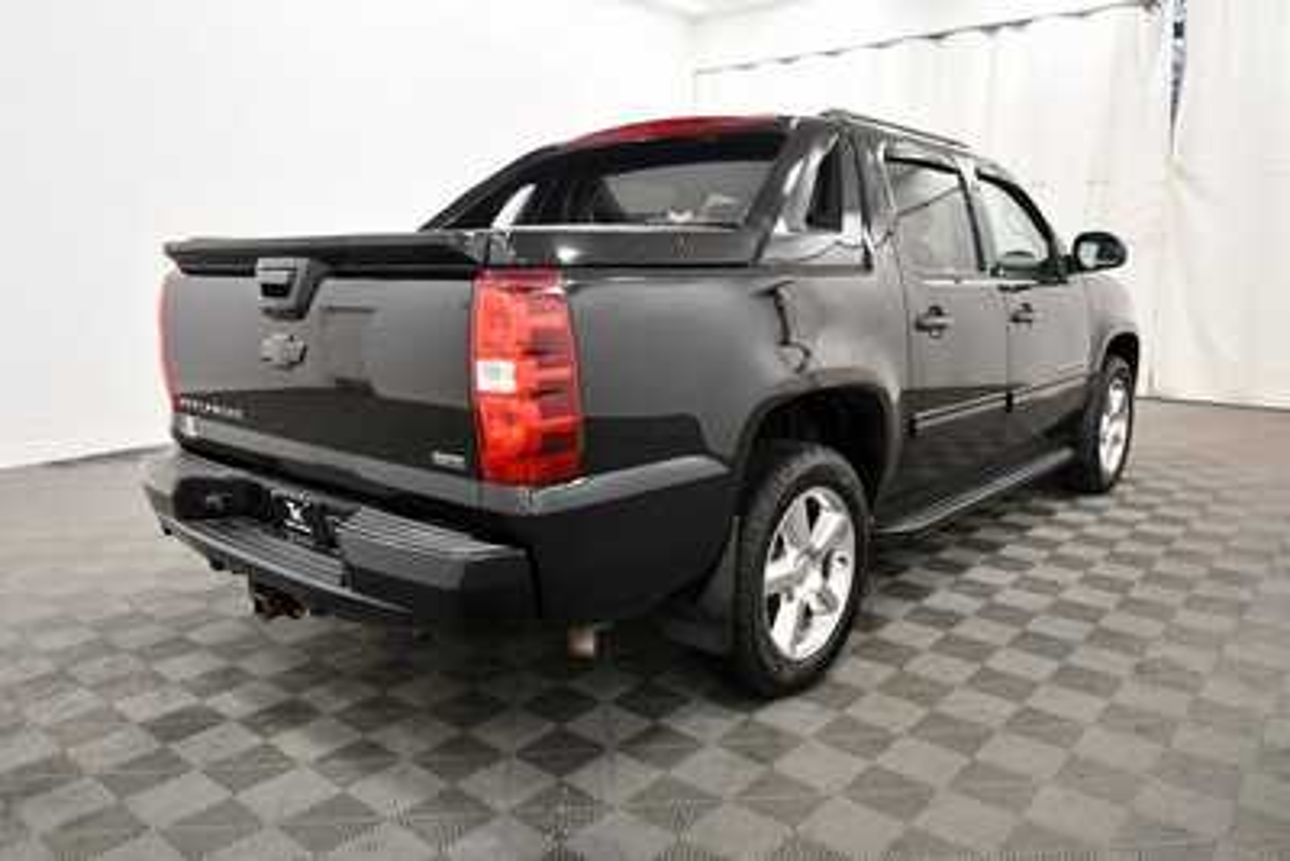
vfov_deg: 48.0
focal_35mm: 27
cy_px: 430
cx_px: 645
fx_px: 968
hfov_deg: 67.4
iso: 1600
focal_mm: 18
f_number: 5.3
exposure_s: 1/125
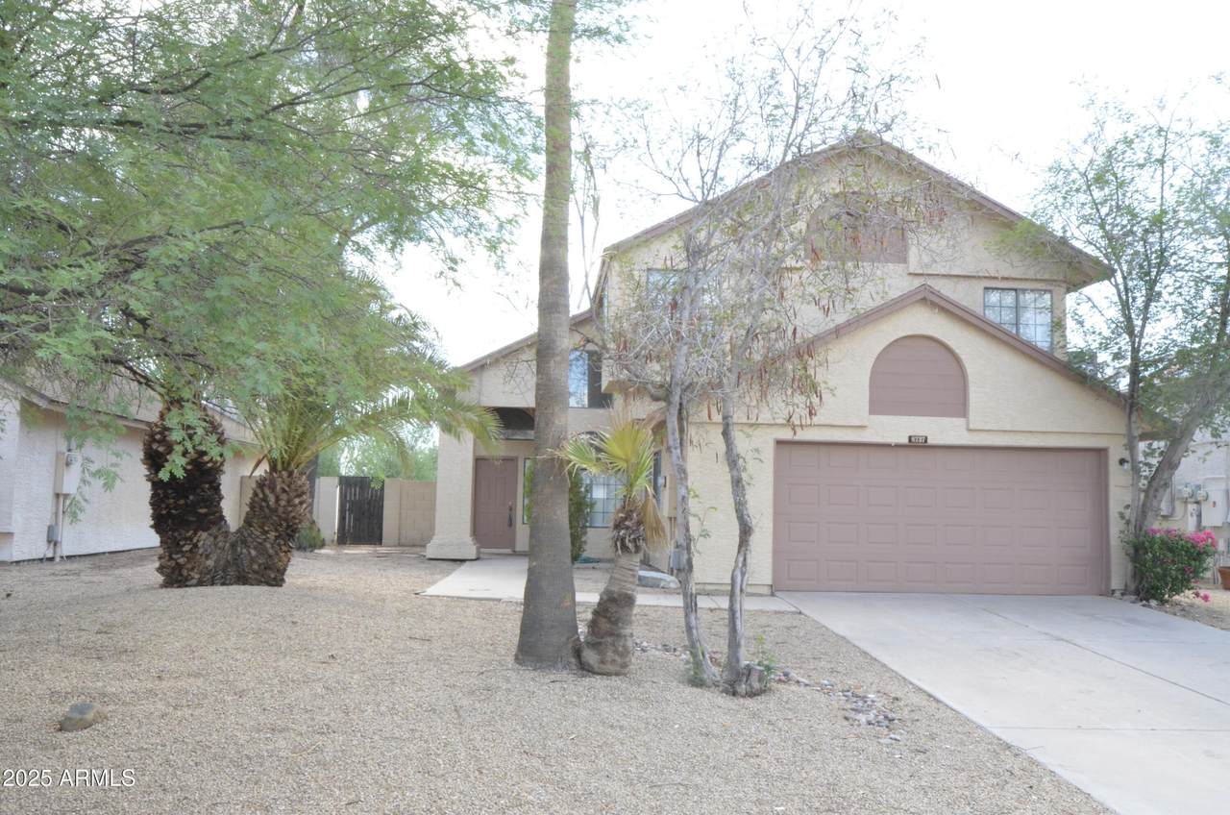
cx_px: 615
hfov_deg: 64.7
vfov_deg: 45.5
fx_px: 972
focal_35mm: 28
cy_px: 408
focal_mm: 19
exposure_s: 1/80
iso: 1600
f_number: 20
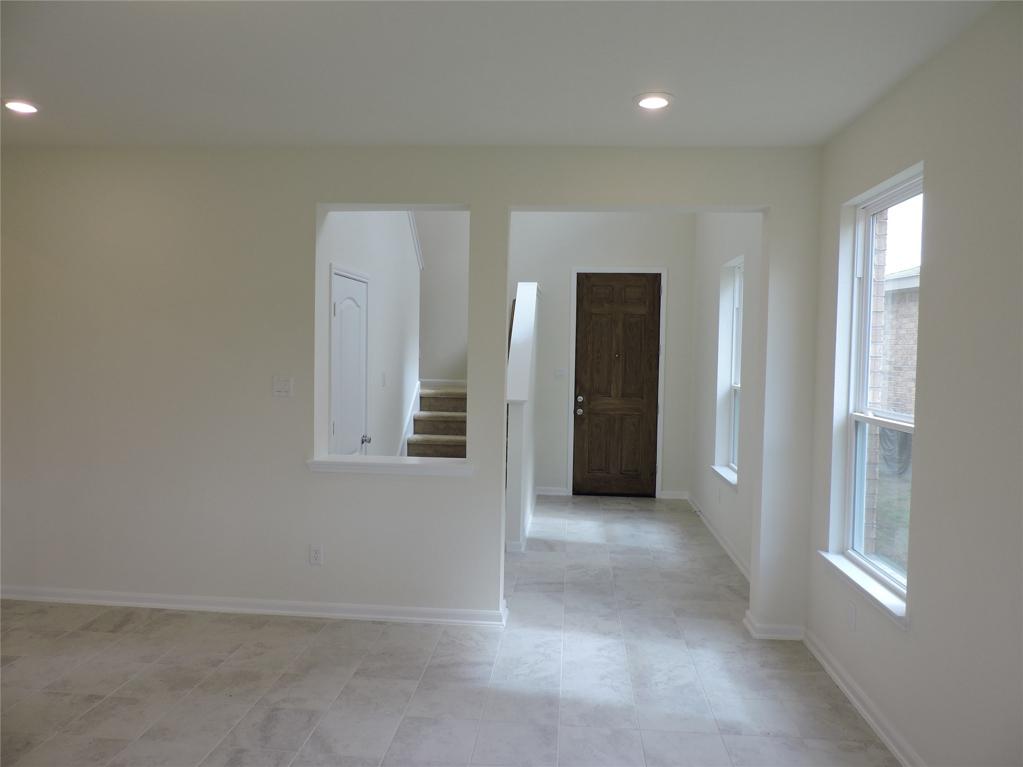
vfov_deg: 56.8
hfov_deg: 71.6
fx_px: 709
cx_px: 512
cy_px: 384
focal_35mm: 24
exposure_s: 1/80
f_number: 3
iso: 100
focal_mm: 4.3
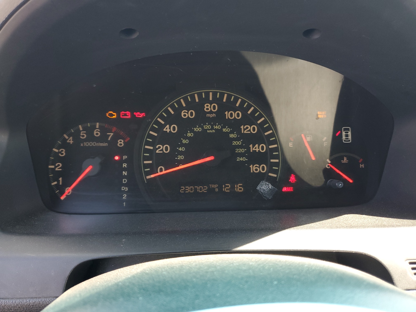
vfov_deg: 53.1
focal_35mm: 26
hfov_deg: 67.3
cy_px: 156
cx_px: 208
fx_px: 312
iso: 68
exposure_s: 1/120
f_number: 1.5
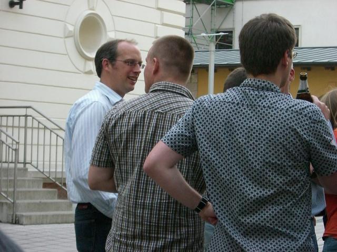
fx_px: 1110
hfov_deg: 17.3
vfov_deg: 13.0
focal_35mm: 114
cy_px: 126
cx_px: 168
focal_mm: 18.6
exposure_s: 1/125
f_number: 5.2
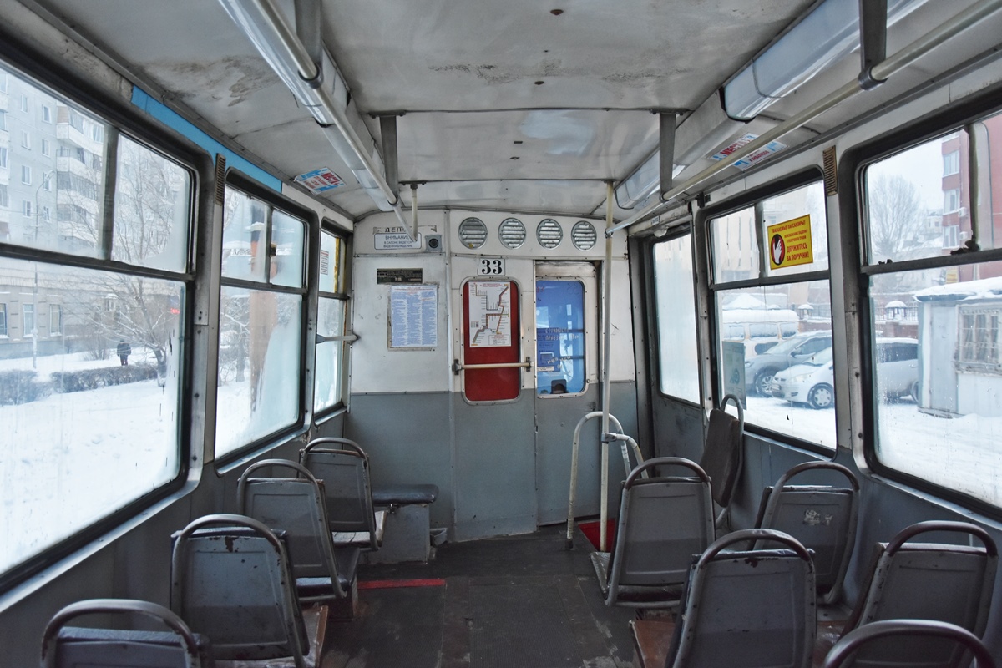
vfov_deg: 47.9
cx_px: 501
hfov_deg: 67.4
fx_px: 751
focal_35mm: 27
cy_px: 334
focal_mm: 18
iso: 1100
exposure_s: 1/60
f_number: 4
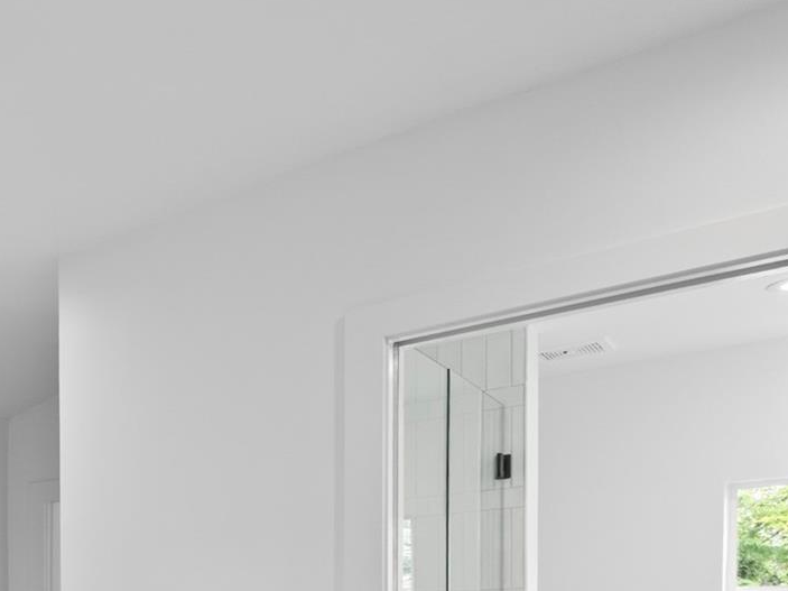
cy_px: 623
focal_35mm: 42
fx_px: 956
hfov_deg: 31.0
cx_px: -308
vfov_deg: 31.2
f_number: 9
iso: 250
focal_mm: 10
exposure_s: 1/3
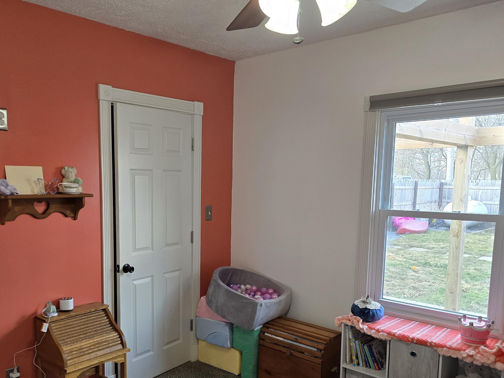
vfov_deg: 45.0
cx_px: 185
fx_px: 451
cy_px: 242
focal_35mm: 31
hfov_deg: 57.5
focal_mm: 6.3
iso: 160
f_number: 1.7
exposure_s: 1/120
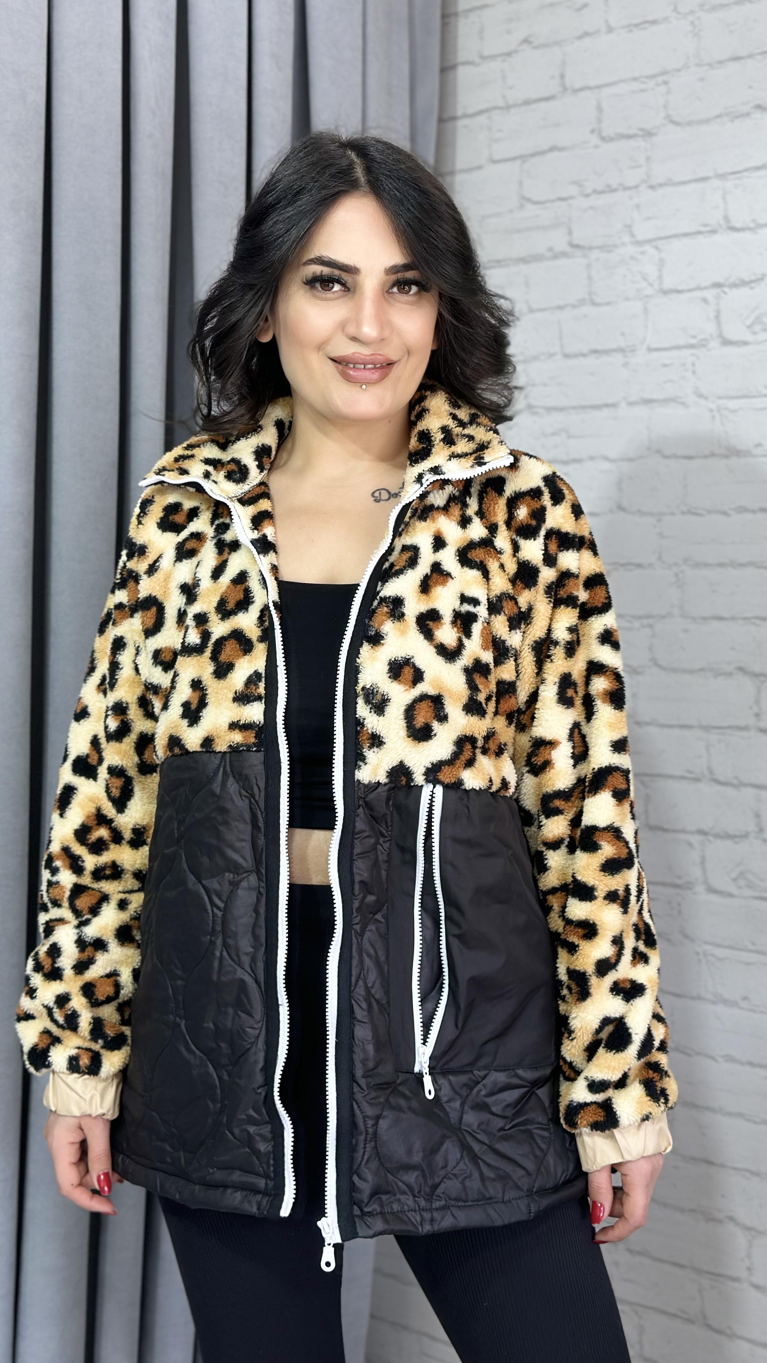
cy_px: 675
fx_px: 1916
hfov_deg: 22.6
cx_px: 365
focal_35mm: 53
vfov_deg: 39.2
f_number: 1.78
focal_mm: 6.86
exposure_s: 1/100
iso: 80
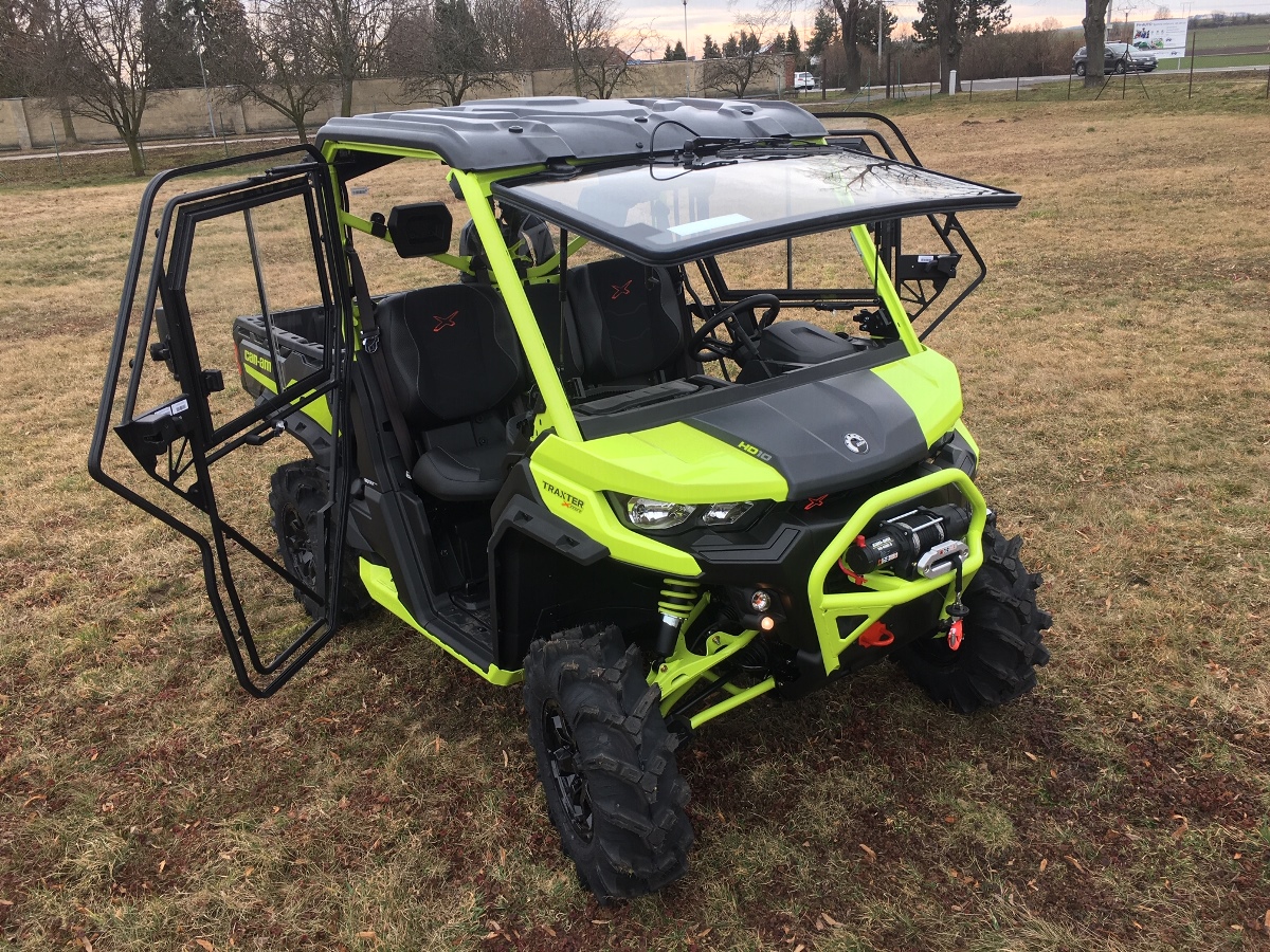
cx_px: 635
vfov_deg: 48.2
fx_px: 1064
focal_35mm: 29
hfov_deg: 61.7
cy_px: 476
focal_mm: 4.15
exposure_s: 1/191
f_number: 2.2
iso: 25
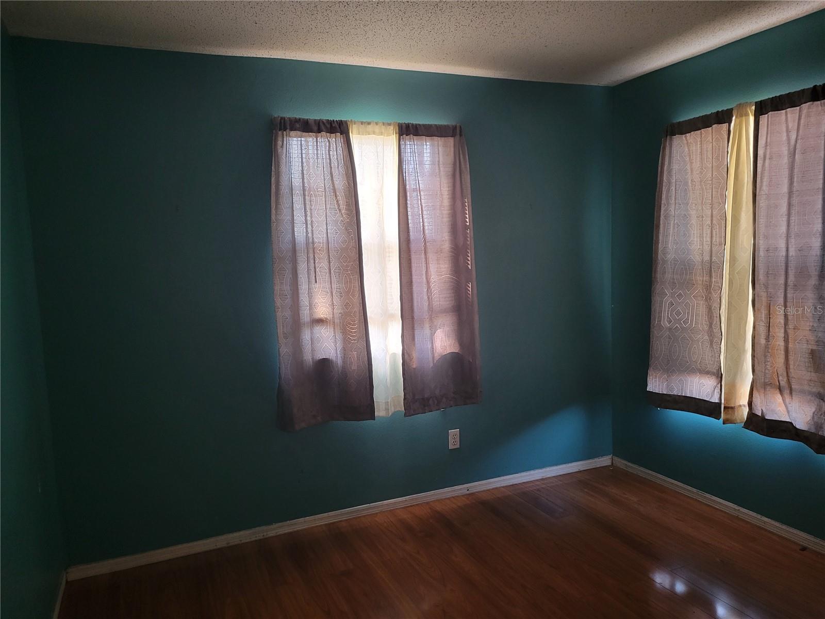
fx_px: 620
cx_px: 412
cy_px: 310
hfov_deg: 67.3
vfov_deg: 53.1
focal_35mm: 26
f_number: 1.8
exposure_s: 1/40
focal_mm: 5.4
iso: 400
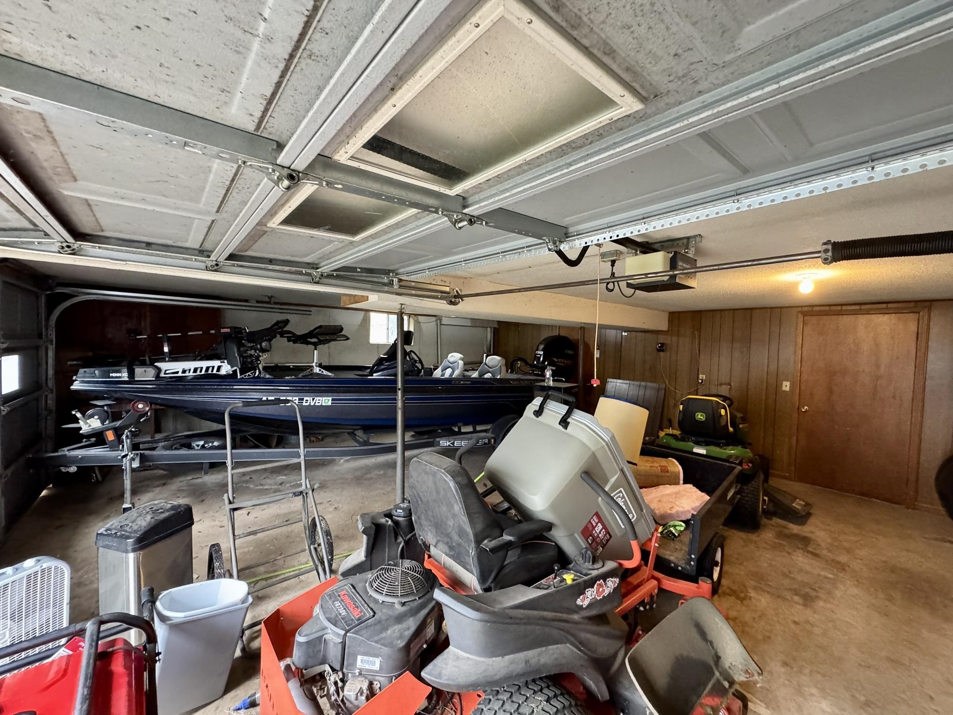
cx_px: 476
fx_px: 385
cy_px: 358
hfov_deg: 102.1
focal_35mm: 14
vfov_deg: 85.7
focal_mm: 2.22
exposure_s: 1/60
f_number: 2.2
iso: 800
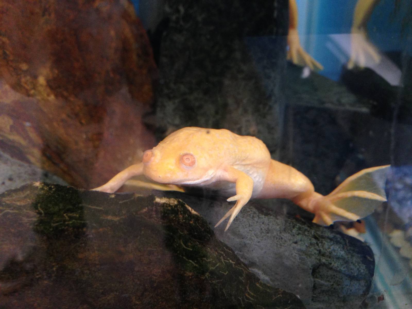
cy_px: 154
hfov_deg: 55.4
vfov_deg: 42.9
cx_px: 206
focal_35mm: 33
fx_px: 393
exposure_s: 1/20
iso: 160
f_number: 2.4
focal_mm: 4.12
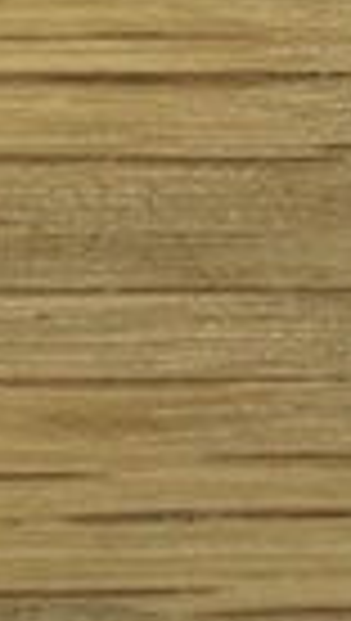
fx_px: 2704
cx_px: -1318
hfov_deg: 5.7
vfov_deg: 12.6
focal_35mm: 164
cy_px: -261
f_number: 1.5
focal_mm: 5.7
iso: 80
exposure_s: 1/60
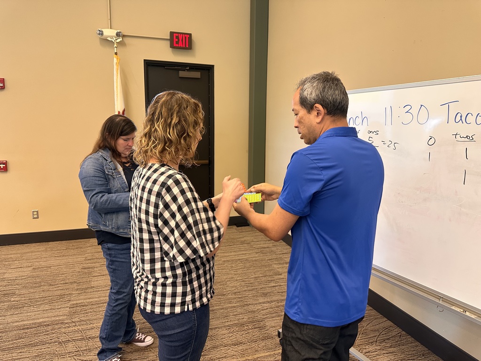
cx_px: 240
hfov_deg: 71.6
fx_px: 333
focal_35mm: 24
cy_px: 180
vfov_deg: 56.8
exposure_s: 1/60
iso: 200
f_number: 1.78
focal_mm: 6.86
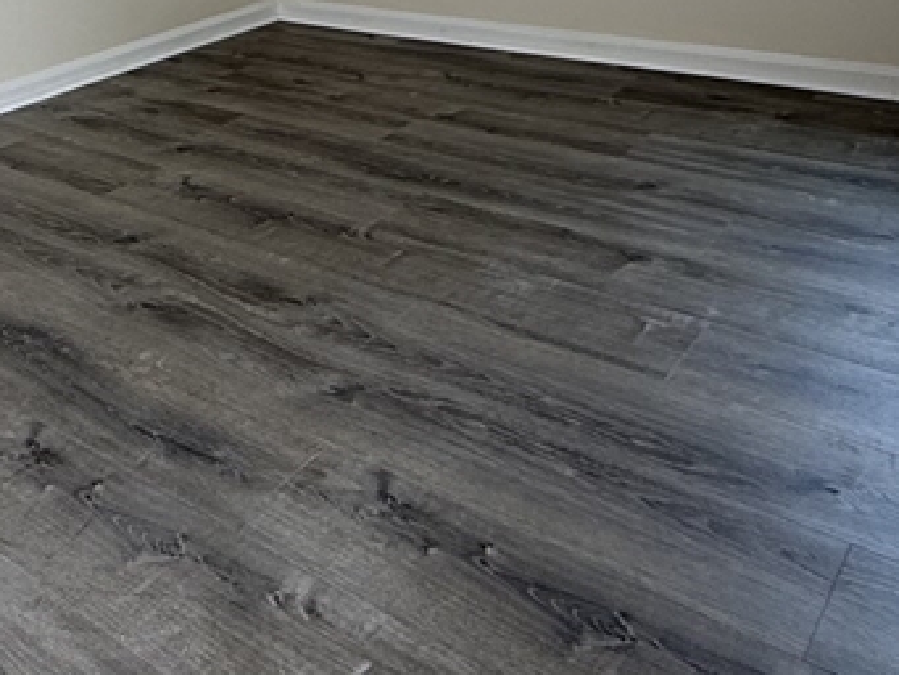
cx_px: 116
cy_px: -119
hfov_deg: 41.7
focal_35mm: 42
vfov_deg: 29.8
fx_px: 1091
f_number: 2.2
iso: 80
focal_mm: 2.22
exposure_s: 1/120
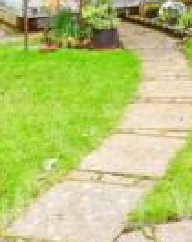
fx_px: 499
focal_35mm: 70
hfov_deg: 19.2
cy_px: -65
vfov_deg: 24.1
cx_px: 284
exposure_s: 1/160
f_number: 8
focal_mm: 10
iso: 400
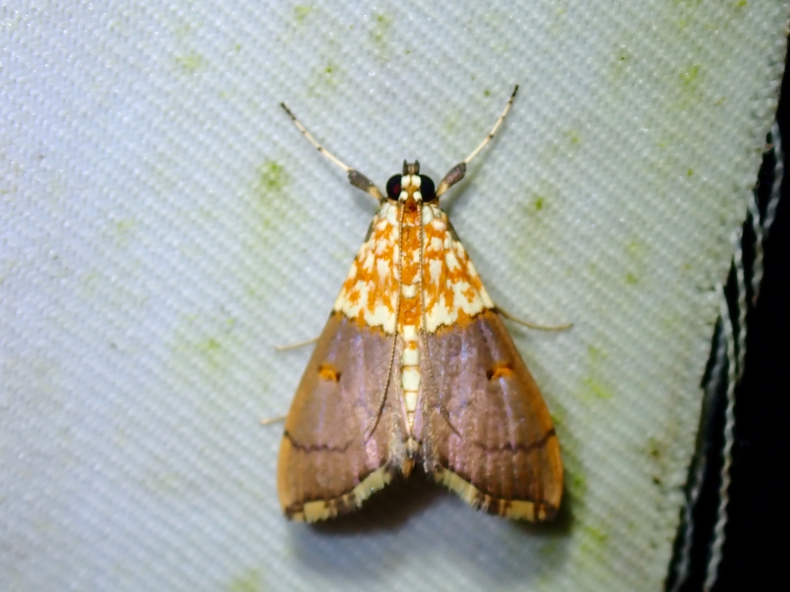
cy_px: 296
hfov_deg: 19.6
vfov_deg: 14.8
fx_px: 2282
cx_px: 395
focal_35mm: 100
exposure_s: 1/640
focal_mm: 18
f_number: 6.3
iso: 100
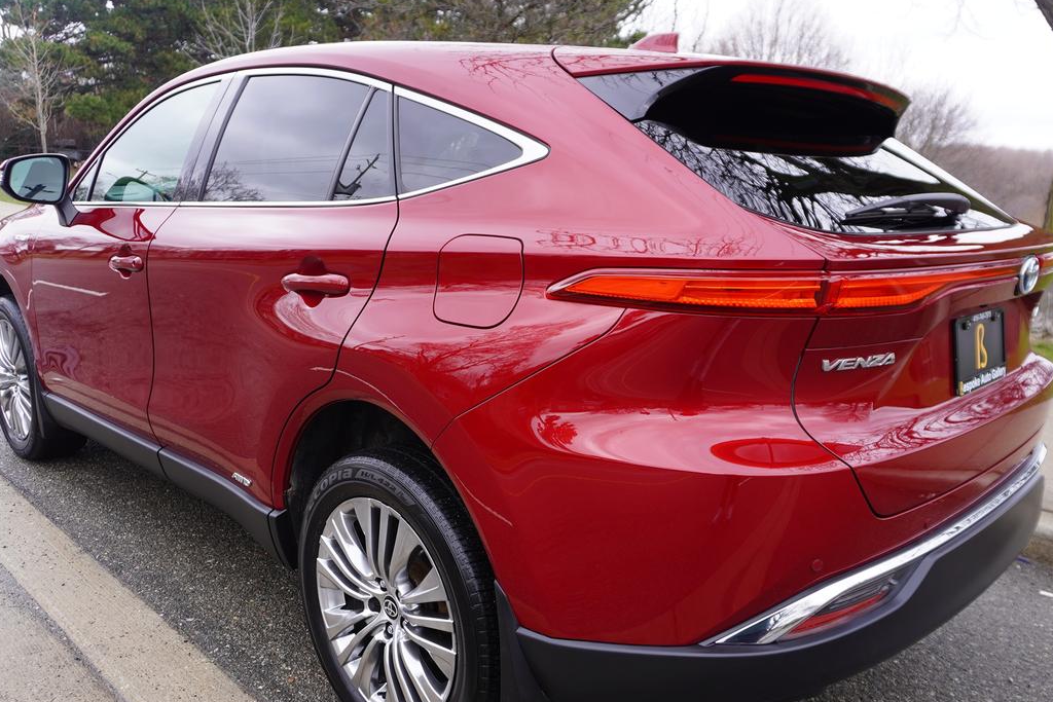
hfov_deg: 61.8
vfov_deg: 43.5
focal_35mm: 30
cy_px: 393
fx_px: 878
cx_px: 568
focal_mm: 16
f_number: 4.5
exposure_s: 1/60
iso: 100
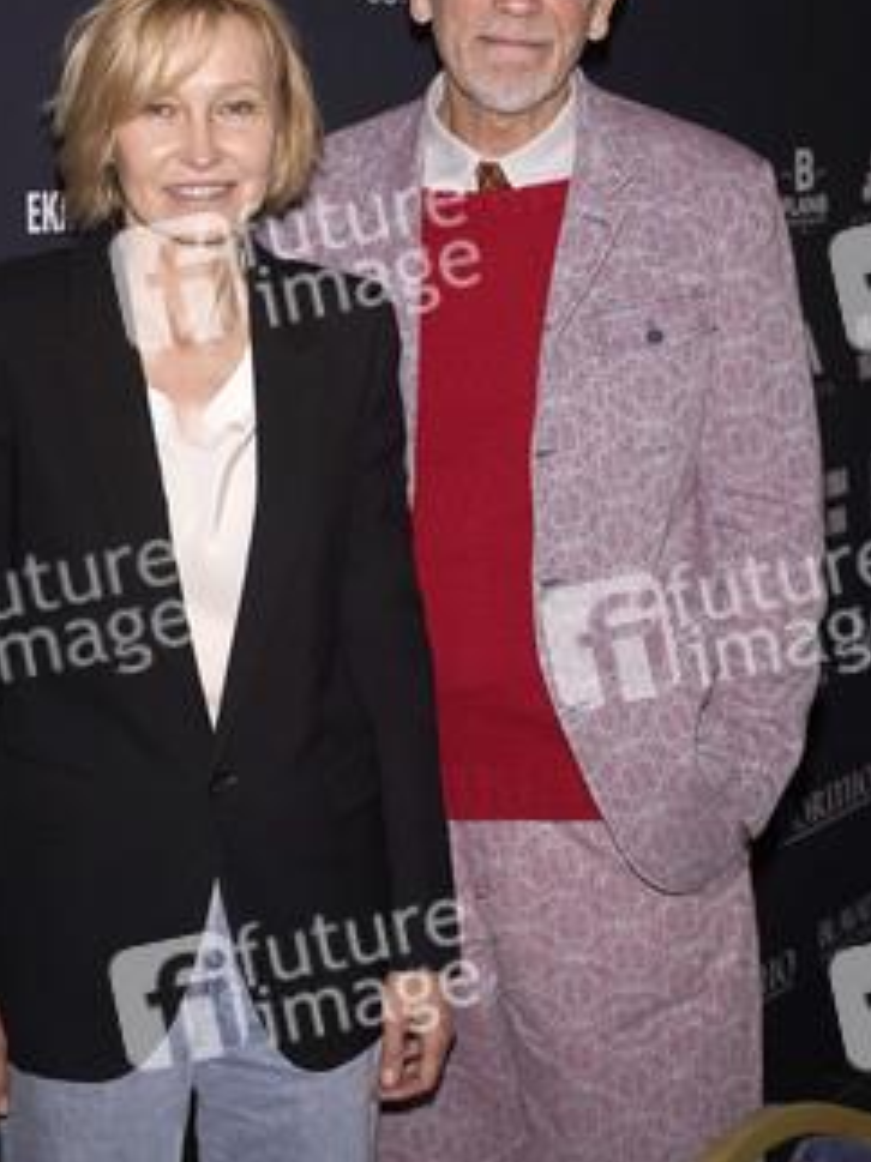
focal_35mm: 56
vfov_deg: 34.2
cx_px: 400
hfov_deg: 26.1
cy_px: 446
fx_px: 1880
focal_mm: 47
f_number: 5.6
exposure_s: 1/160
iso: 100
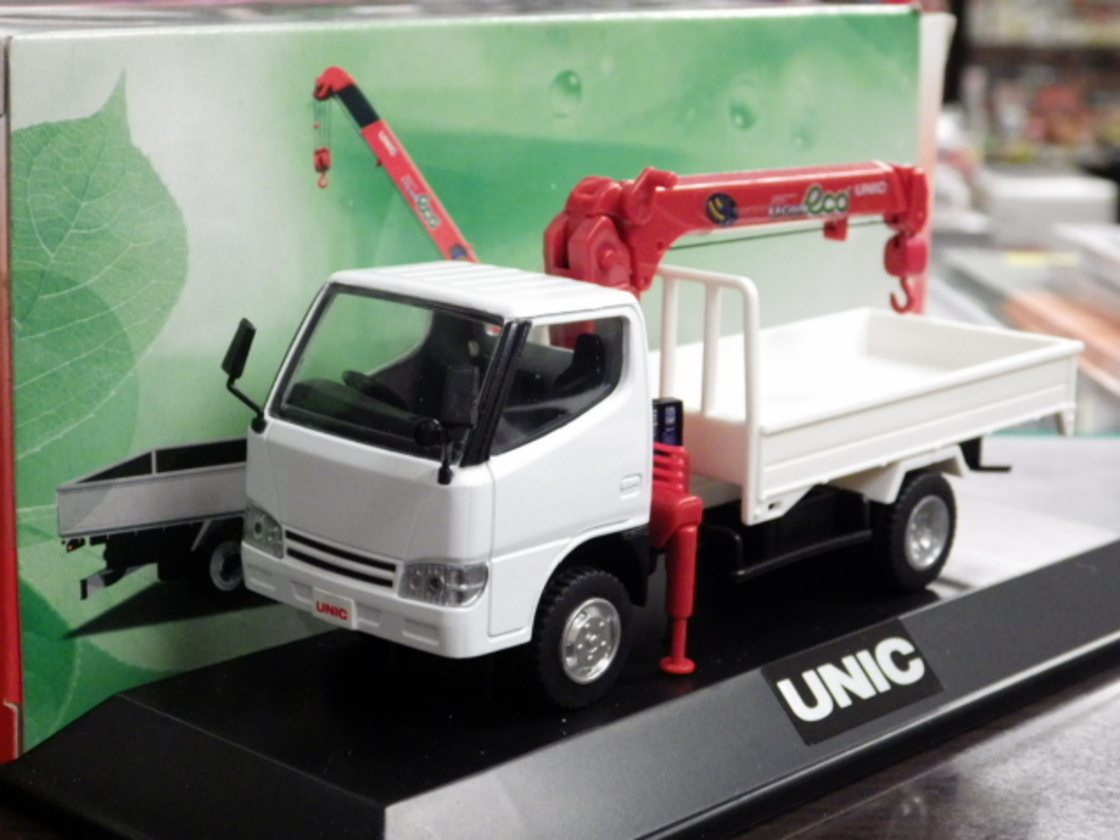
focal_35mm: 71
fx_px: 2297
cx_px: 560
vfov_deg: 20.7
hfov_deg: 27.4
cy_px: 420
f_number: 4.2
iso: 800
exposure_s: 1/40
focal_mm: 12.8
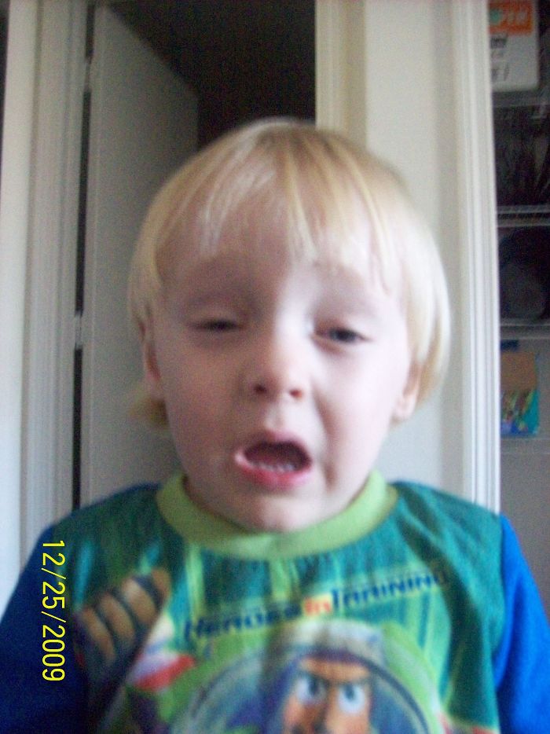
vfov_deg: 51.4
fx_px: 763
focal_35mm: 36
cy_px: 367
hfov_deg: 39.6
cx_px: 275
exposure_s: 1/19.5
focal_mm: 6
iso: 800
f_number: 2.7
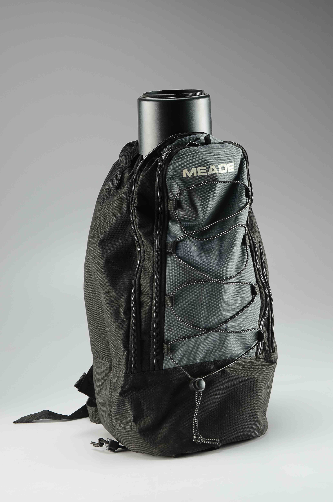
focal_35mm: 51
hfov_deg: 26.4
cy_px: 251
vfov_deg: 39.0
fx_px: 711
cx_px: 166
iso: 100
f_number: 9
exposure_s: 1/80
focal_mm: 34
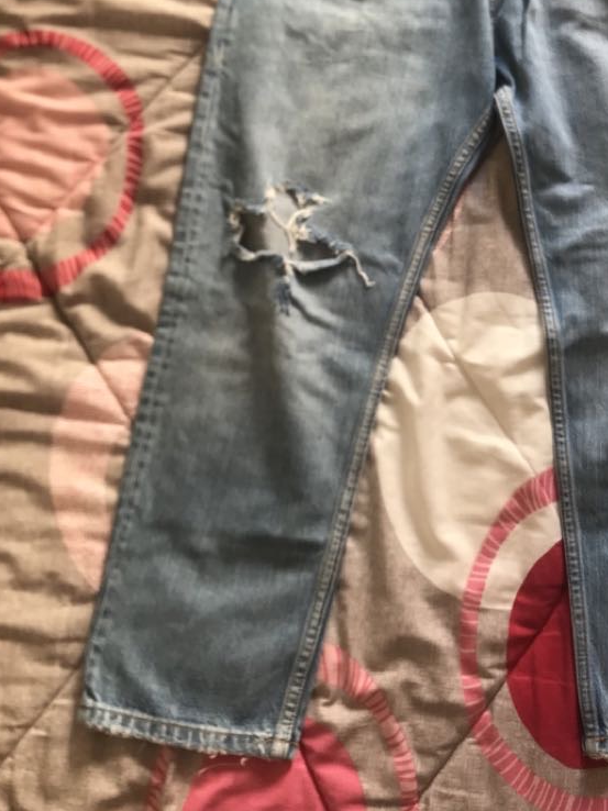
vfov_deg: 44.6
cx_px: 434
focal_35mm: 41
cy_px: 227
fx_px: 961
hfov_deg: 34.6
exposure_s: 1/50
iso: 32
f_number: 1.8
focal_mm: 3.99
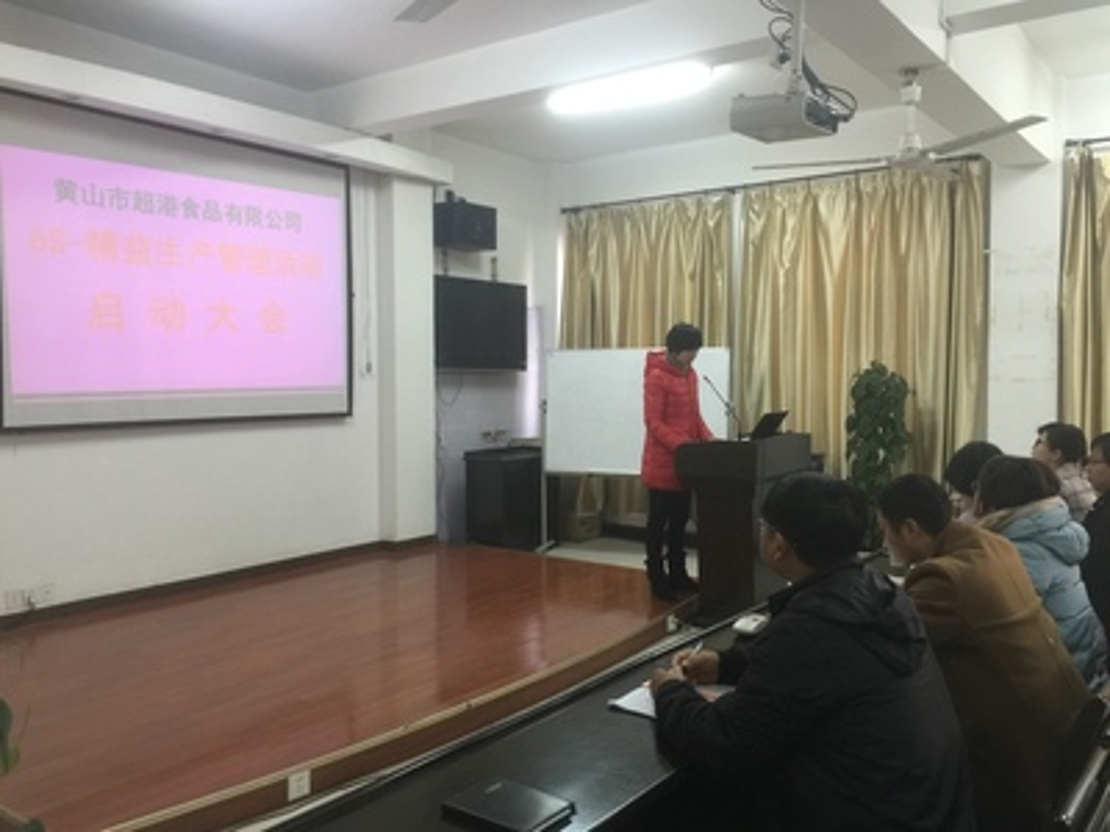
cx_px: 555
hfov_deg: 61.7
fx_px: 930
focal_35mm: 29
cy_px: 416
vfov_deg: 48.2
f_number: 2.2
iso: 80
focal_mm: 4.15
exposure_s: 1/17
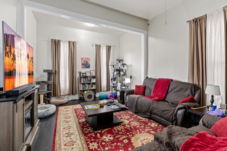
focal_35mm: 16
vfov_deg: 73.7
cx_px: 114
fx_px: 101
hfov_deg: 96.7
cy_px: 76
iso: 320
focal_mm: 16
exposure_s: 1
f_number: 7.1
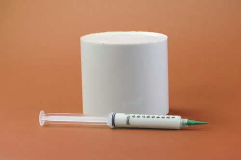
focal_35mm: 128
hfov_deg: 16.1
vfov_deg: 10.7
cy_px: 80
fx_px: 853
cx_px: 120
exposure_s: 1/125
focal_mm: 85
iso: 1600
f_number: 6.3
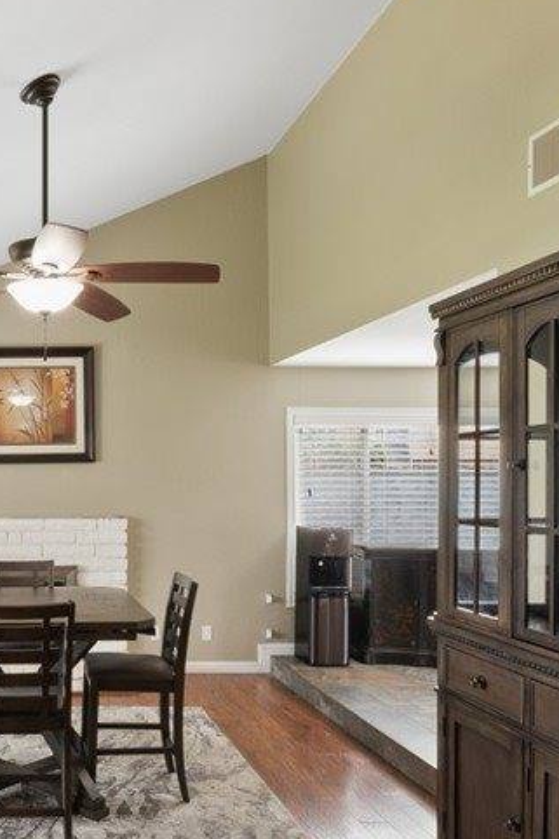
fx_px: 792
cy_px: 488
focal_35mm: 34
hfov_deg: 35.6
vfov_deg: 55.5
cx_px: 17
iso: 100
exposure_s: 8
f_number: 22
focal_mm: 16
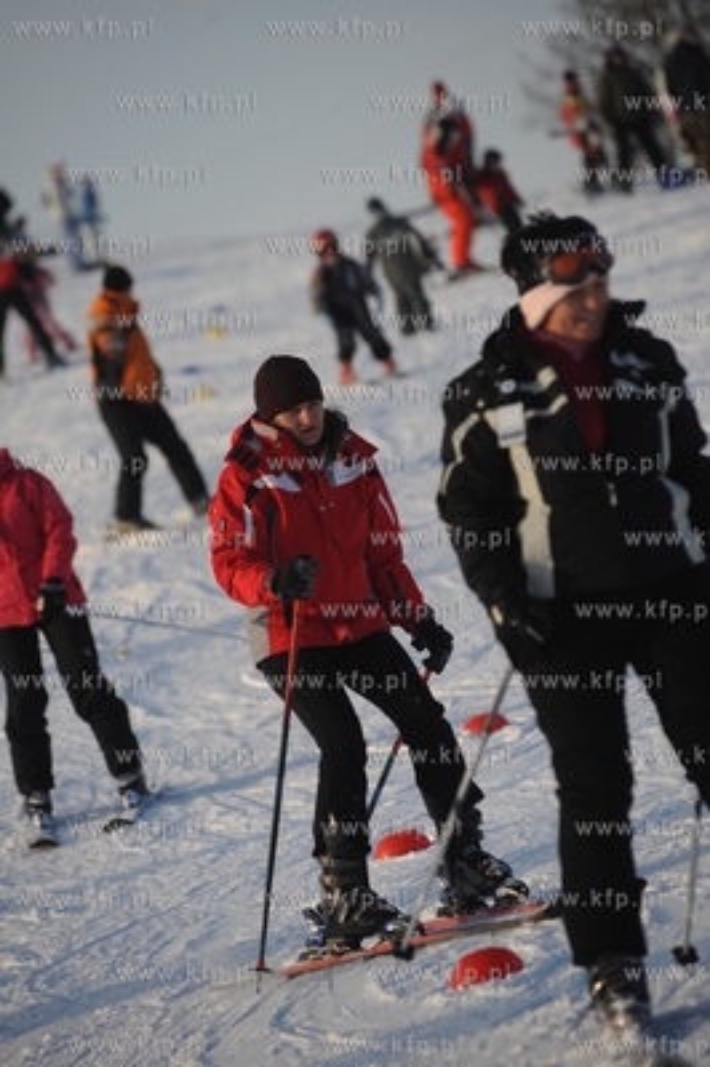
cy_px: 534
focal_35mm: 200
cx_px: 355
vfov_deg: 10.3
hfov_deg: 6.9
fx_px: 5926
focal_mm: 200
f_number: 5
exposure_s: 1/800
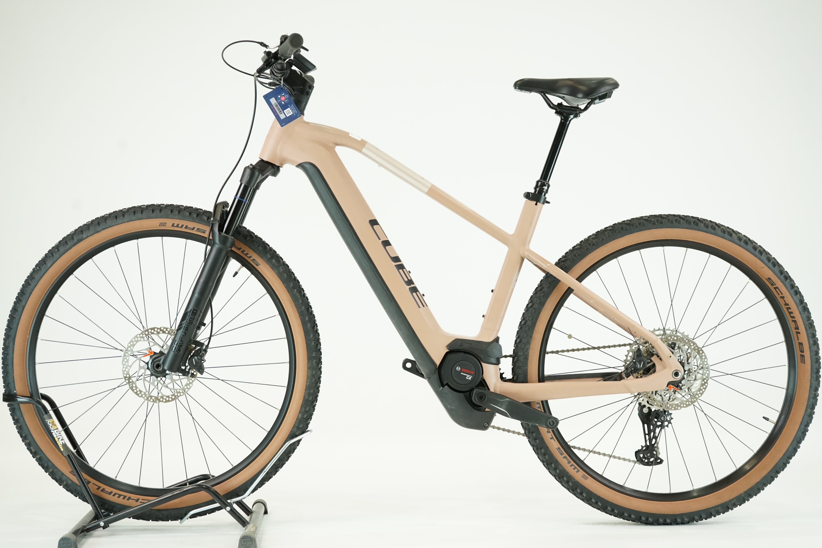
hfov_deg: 36.9
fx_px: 1233
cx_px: 411
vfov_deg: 25.1
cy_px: 274
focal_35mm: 54
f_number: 5.6
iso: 2000
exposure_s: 1/200
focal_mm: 54
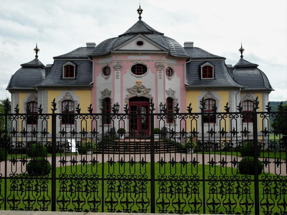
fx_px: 348
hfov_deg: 44.8
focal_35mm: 42
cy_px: 108
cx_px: 144
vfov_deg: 34.4
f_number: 4.9
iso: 100
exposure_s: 1/500
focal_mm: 9.1
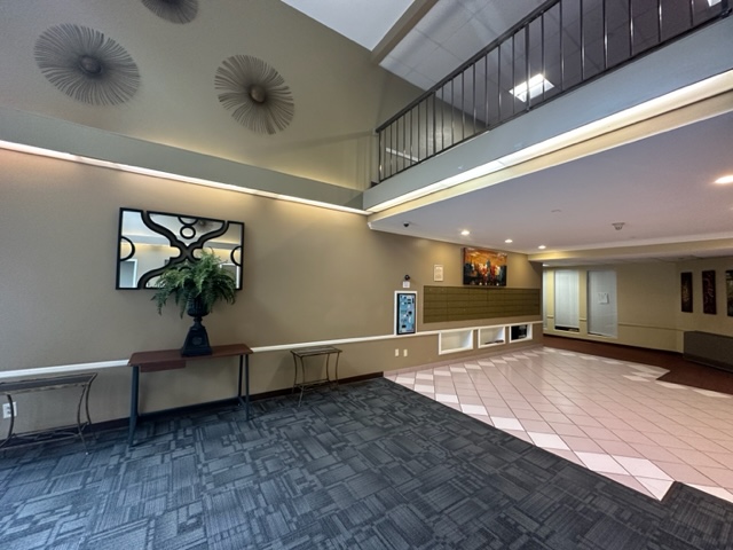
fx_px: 296
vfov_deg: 85.7
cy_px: 275
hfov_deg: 102.1
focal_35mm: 14
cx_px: 366
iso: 320
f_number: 2.2
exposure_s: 1/60
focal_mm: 2.22
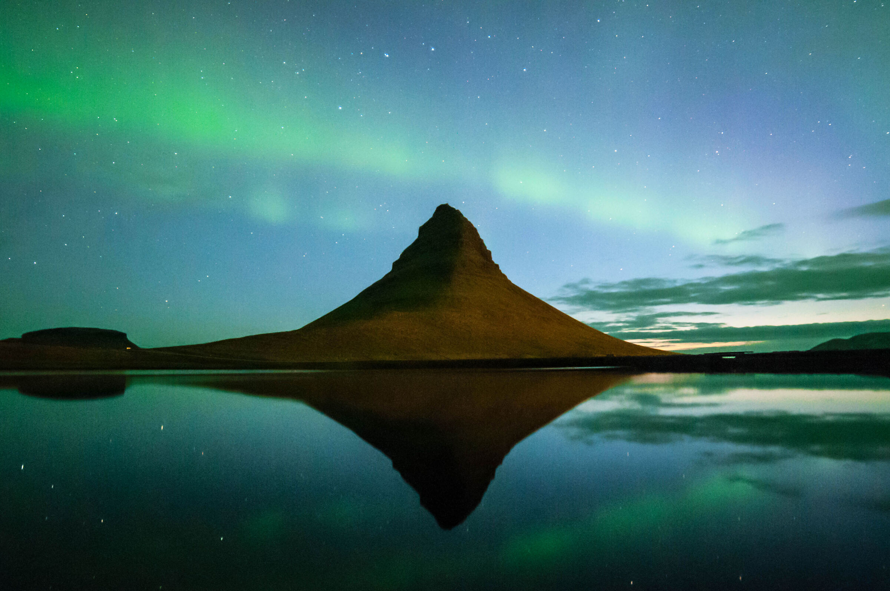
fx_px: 519
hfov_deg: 81.3
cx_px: 445
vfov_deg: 59.4
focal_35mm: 21
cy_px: 296
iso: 3200
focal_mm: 14
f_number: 2.8
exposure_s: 15
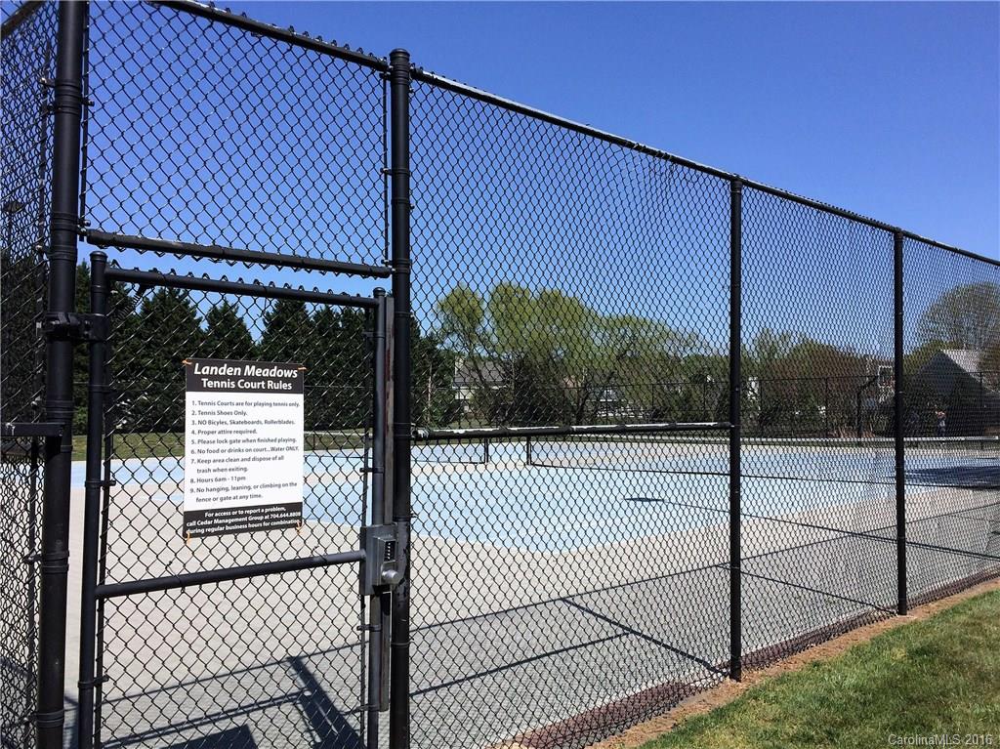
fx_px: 837
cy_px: 374
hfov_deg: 61.7
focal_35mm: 29
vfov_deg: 48.2
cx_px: 500
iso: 32
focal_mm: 4.15
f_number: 2.2
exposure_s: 1/2740
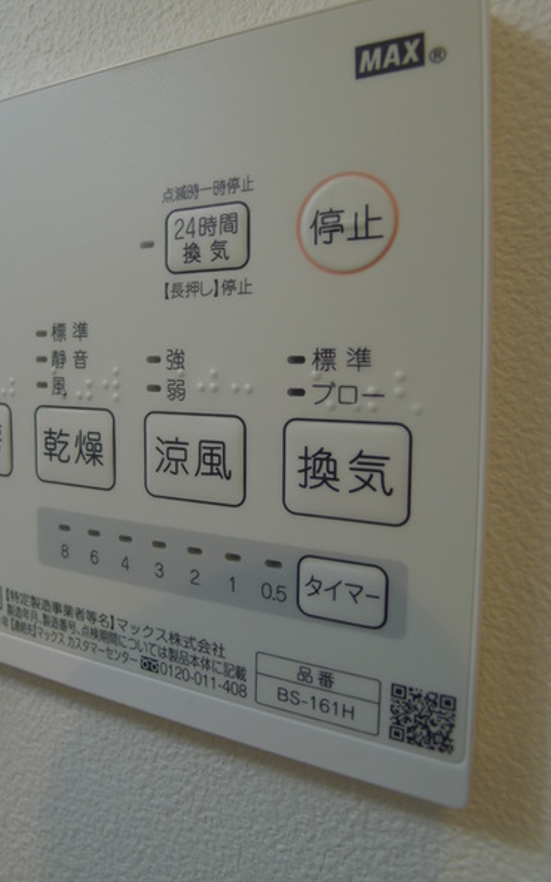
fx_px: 721
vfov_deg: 62.8
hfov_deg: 41.4
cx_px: 191
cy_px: 396
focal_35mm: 30
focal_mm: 5.1
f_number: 2
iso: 80
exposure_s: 1/80
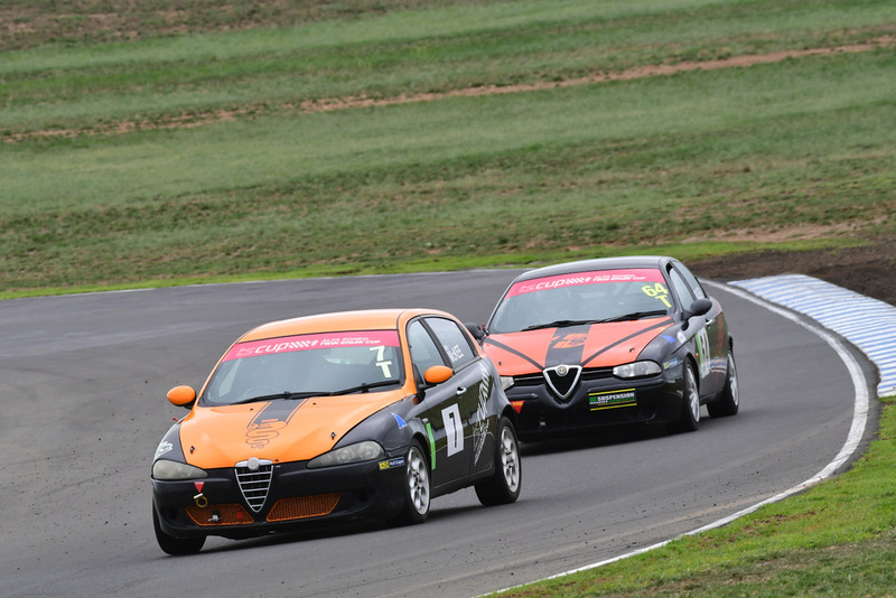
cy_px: 299
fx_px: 12697
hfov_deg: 4.0
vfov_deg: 2.7
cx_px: 448
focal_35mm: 510
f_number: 10
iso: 640
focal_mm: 340
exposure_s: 1/640
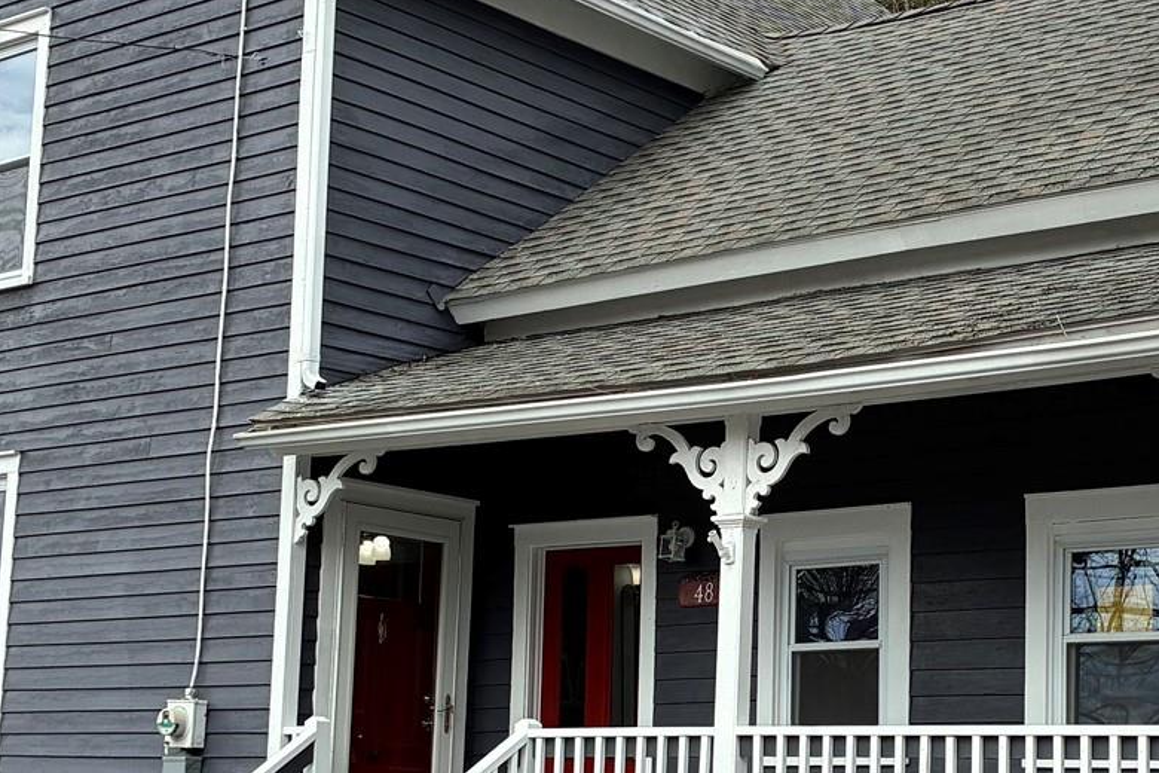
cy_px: 560
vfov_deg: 19.1
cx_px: 805
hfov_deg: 28.2
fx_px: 2286
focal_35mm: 71
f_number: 1.64
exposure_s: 1/490
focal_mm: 4.2
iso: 20
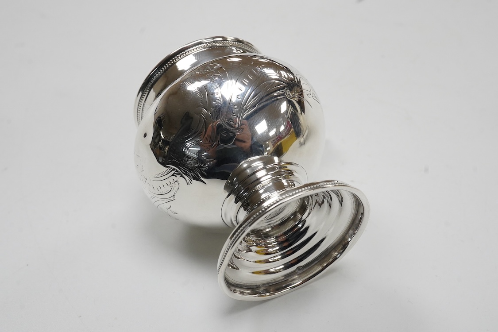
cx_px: 249
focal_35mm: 45
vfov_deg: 29.9
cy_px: 166
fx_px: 622
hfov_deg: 43.6
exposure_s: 1/125
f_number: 20
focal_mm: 30
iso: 2500
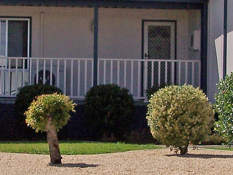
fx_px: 855
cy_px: 105
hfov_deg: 15.5
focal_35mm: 127
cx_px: 110
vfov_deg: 11.7
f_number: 5.6
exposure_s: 1/750
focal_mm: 6.3
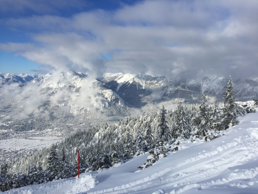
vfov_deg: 48.3
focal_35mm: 29
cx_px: 129
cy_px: 97
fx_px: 216
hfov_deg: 61.6
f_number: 2.2
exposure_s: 1/4405
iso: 32
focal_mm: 4.15
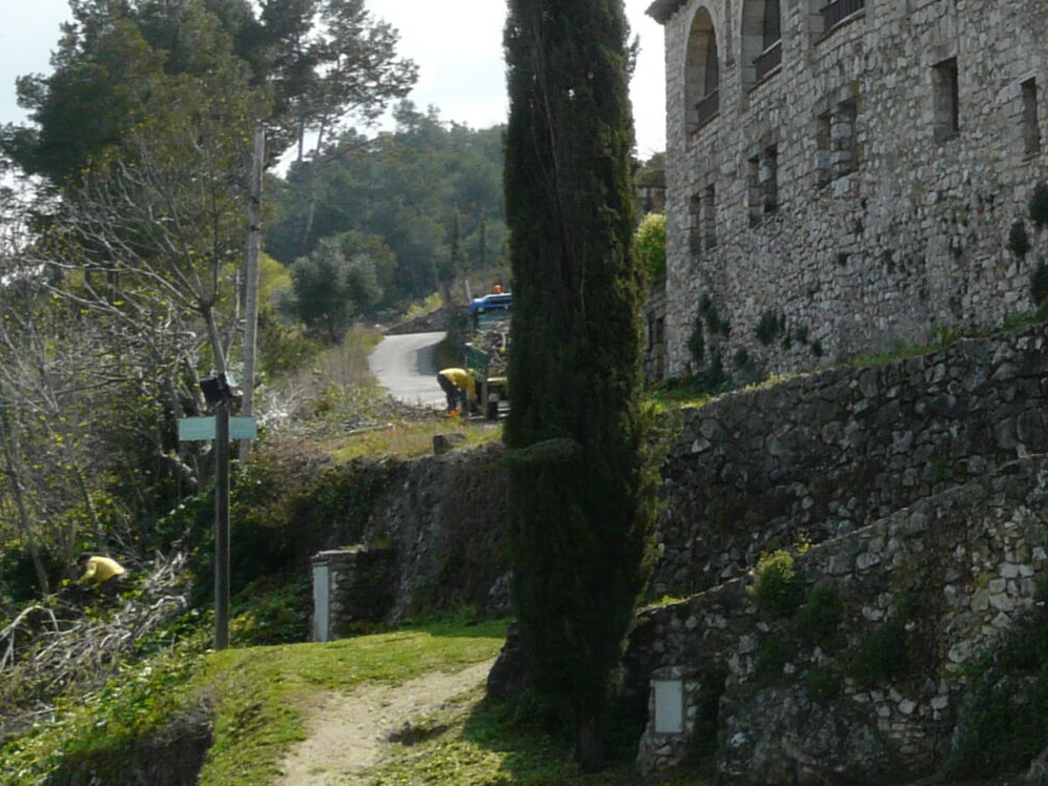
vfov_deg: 15.3
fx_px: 2876
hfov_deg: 19.2
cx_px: 1342
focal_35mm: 95
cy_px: 35
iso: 100
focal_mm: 6
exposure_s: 1/320
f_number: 5.6
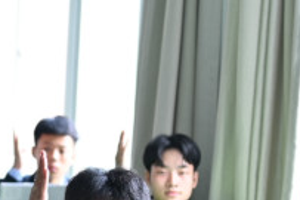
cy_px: 275
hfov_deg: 10.7
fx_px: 1540
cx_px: -160
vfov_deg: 7.3
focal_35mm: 185
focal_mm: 50
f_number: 2
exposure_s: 1/100
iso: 320
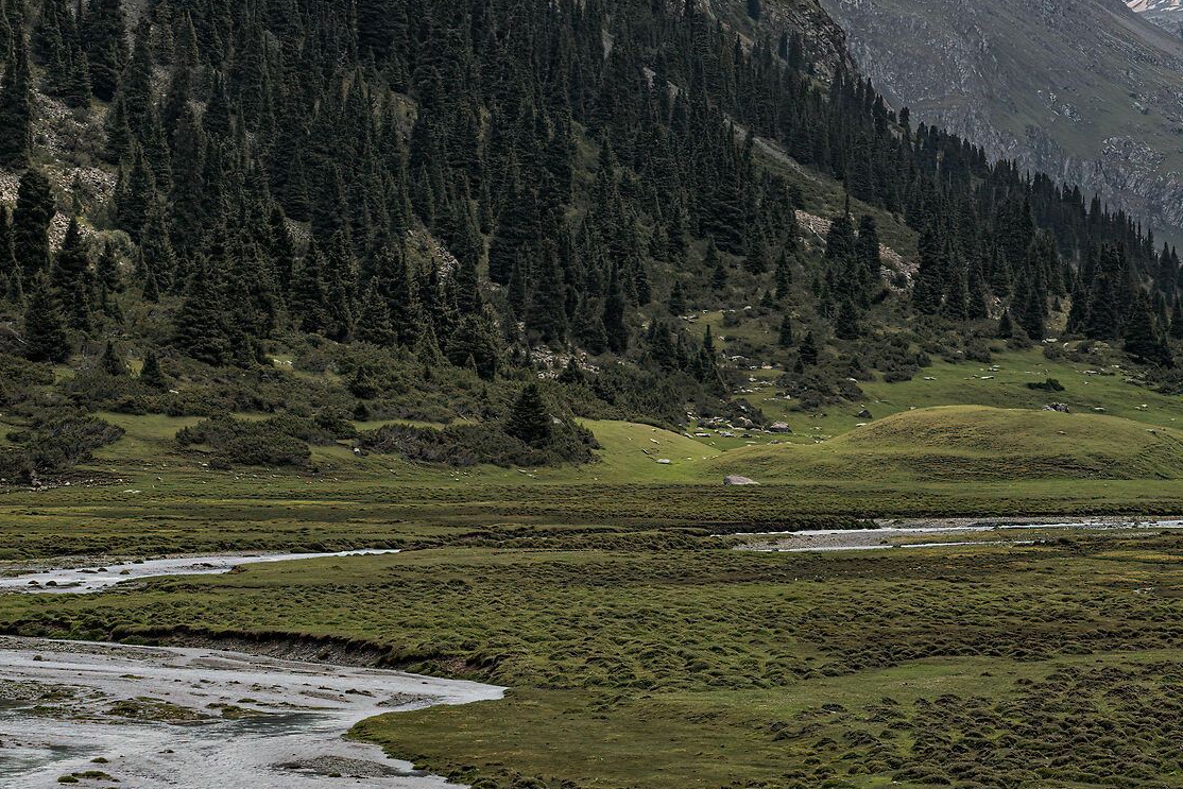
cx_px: 754
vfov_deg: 12.2
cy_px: 387
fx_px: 3681
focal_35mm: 112
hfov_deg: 18.2
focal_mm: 52
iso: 100
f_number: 11
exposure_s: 1/125
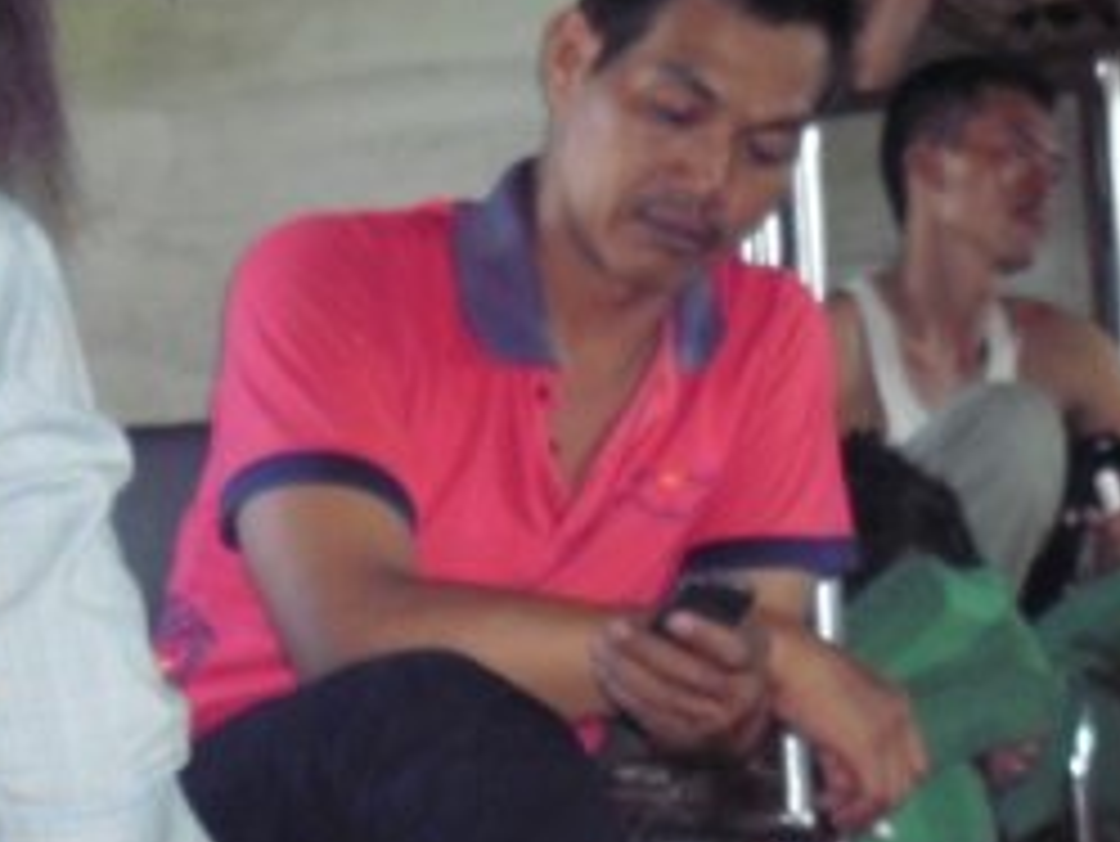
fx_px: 3949
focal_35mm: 122
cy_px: 608
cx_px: 657
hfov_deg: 16.1
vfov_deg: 12.1
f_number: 2.8
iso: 200
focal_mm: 6.2
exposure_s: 1/60
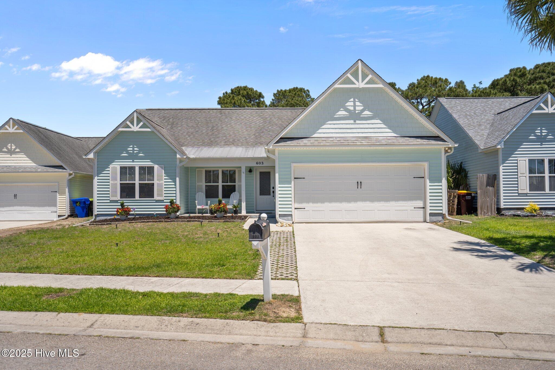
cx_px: 278
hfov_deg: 63.7
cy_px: 185
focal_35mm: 29
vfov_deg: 45.0
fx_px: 447
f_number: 4
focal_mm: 29
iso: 100
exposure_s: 1/1600
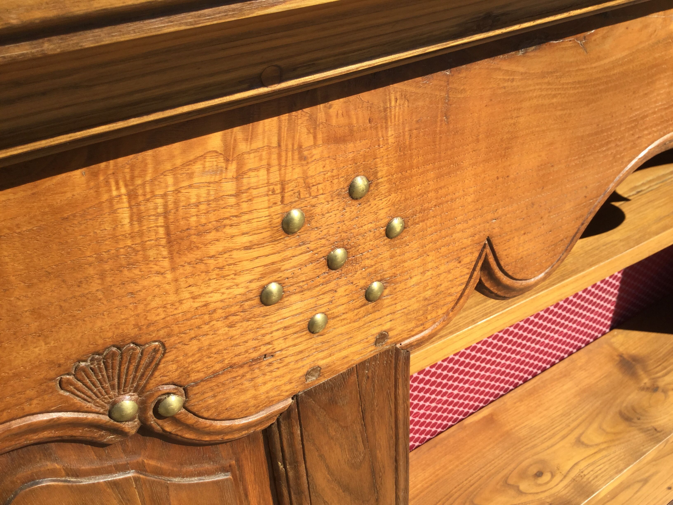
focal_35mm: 31
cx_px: 336
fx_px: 603
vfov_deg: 45.4
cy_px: 252
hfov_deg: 58.4
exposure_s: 1/727
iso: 25
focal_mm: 3.3
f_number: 2.4
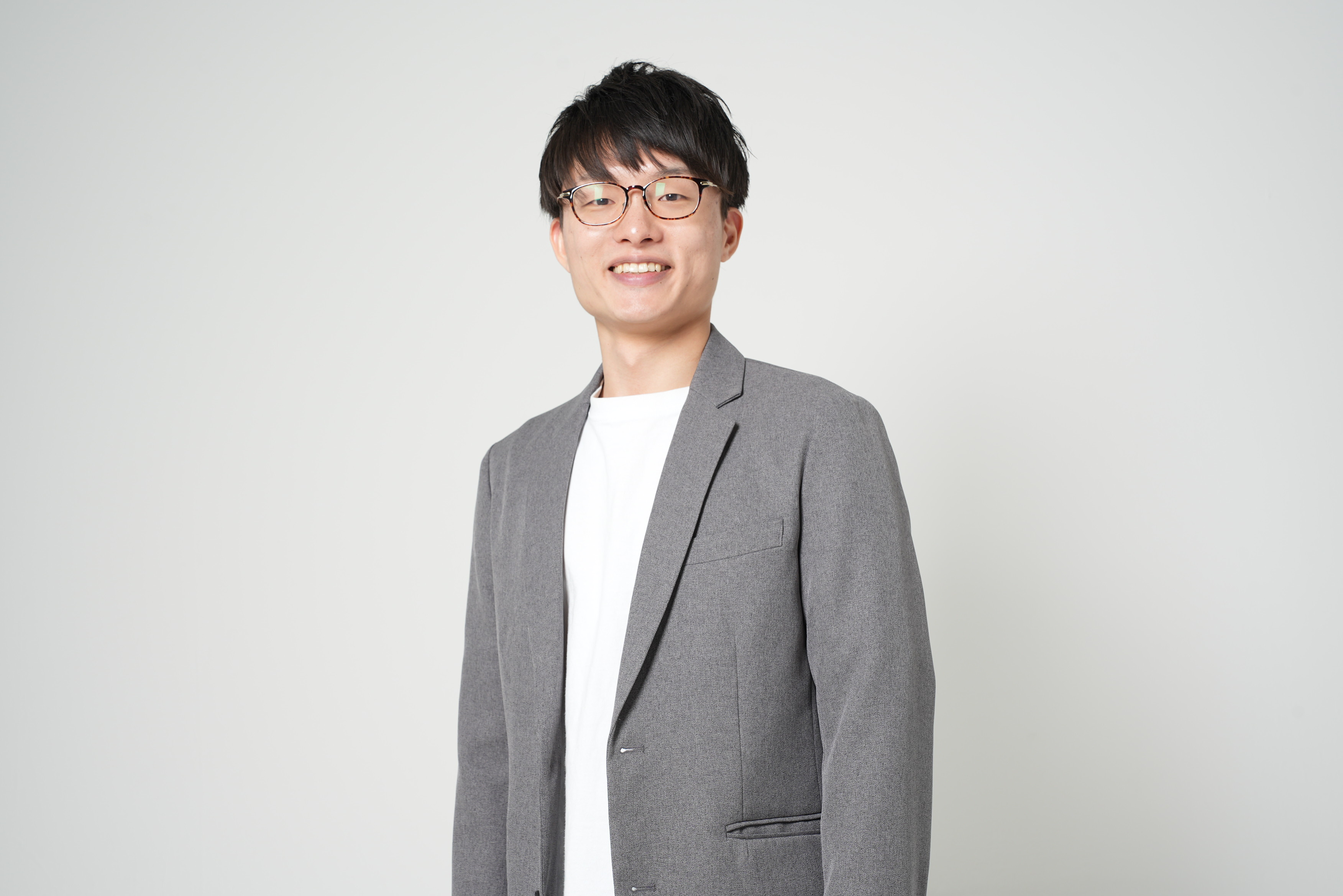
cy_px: 448
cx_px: 672
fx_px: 2089
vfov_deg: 24.2
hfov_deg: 35.6
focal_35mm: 56
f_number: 8
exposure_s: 1/125
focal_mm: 56
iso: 125
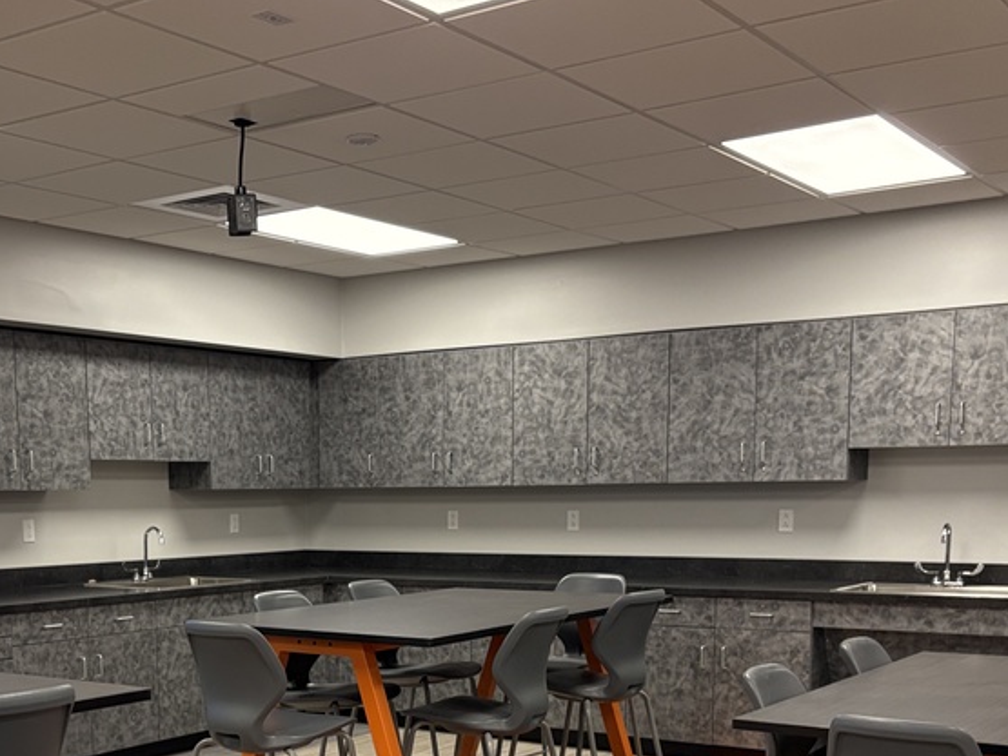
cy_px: 683
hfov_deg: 39.3
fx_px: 1397
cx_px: 361
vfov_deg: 29.0
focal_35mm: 48
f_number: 1.6
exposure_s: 1/120
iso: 160
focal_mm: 5.96
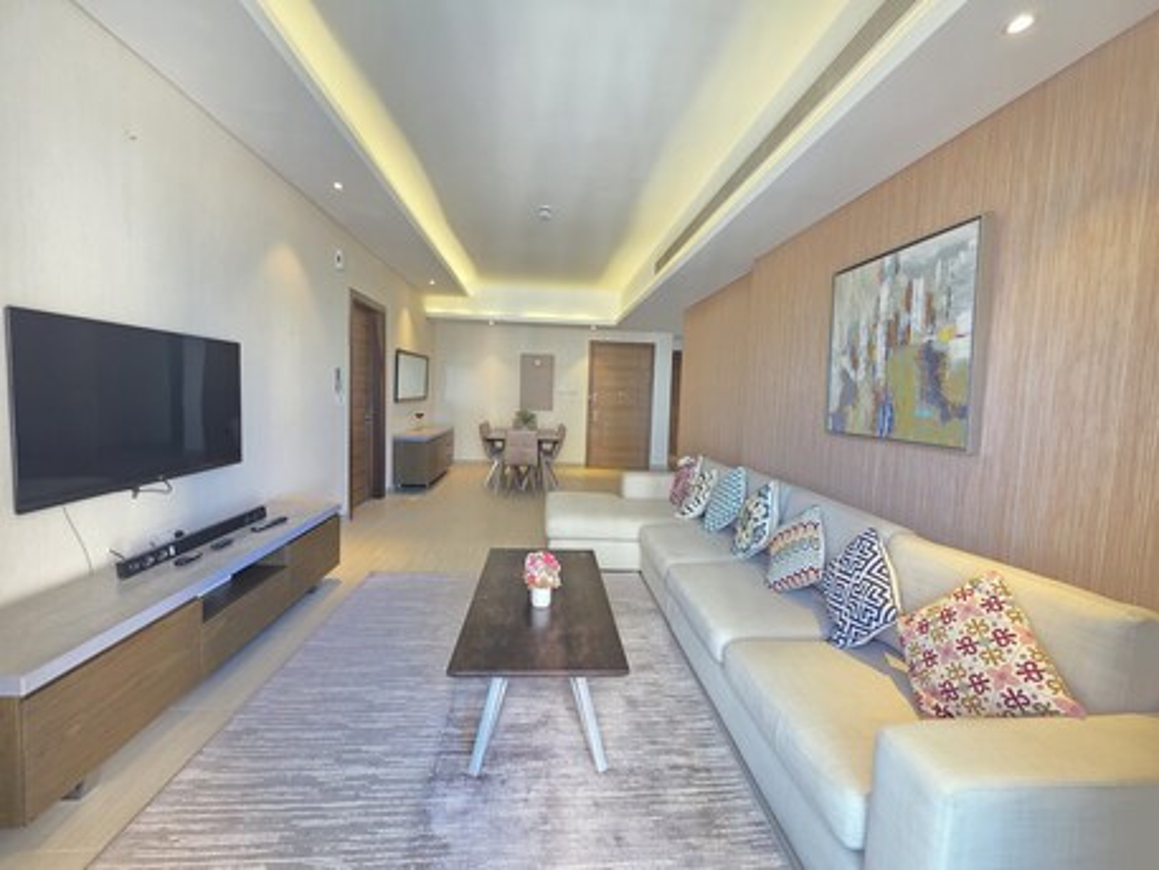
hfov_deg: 106.2
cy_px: 435
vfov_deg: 89.9
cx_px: 580
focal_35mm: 13
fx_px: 435
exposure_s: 1/100
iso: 160
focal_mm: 2.2
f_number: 1.9
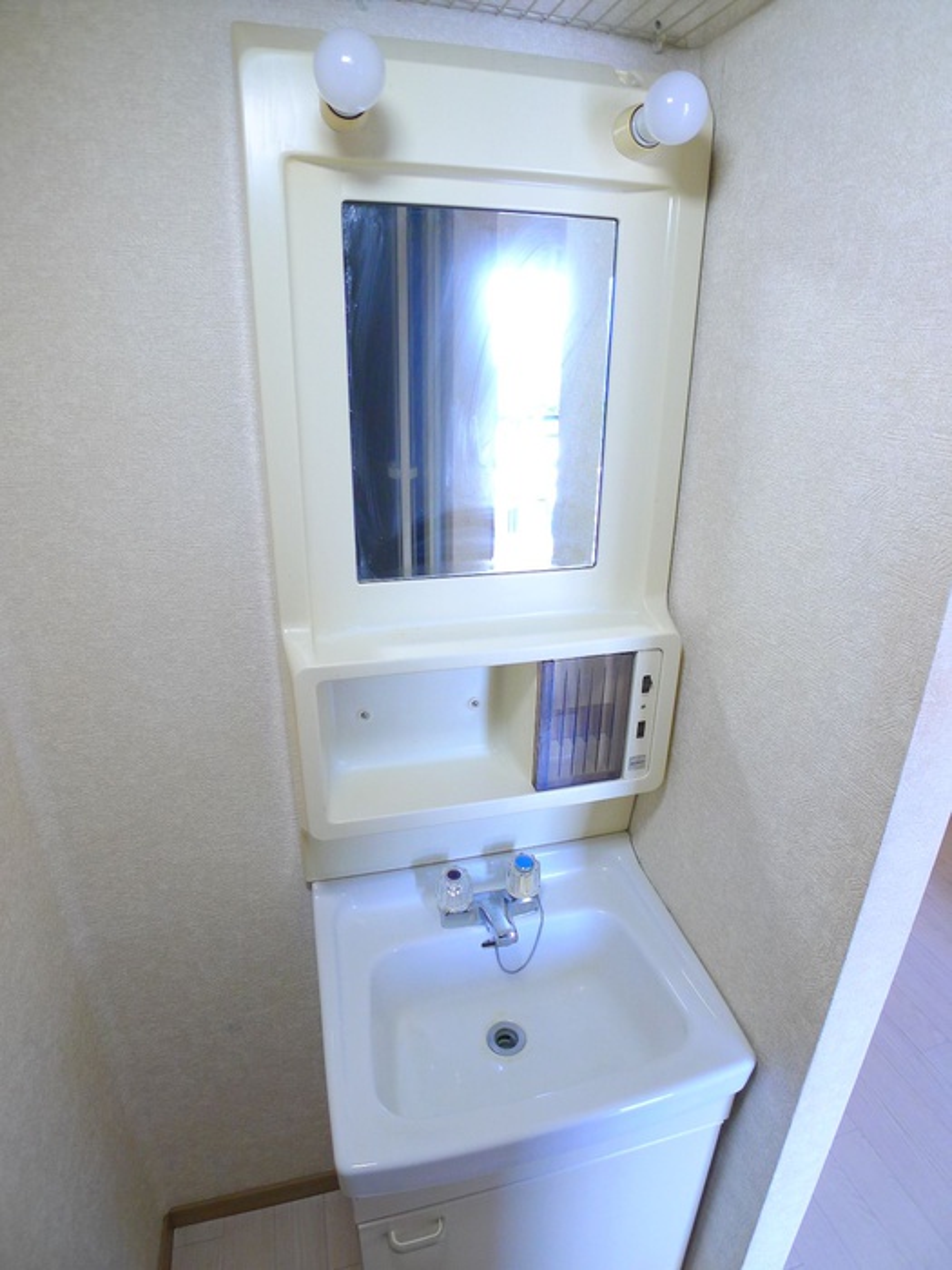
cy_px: 635
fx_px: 880
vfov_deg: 71.6
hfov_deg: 56.8
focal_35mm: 24
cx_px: 476
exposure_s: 1/60
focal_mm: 5.1
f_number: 2
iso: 160
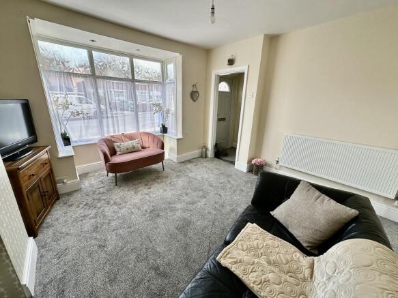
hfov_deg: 102.1
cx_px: 199
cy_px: 149
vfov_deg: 85.7
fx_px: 161
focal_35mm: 14
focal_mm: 2.22
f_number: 2.2
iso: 40
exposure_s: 1/136
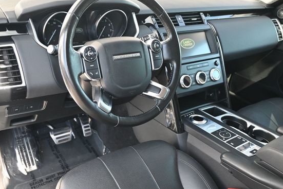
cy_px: 92
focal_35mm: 37
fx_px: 287
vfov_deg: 36.3
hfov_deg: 52.4
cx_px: 131
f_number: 4
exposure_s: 1/160
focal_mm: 21
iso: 400
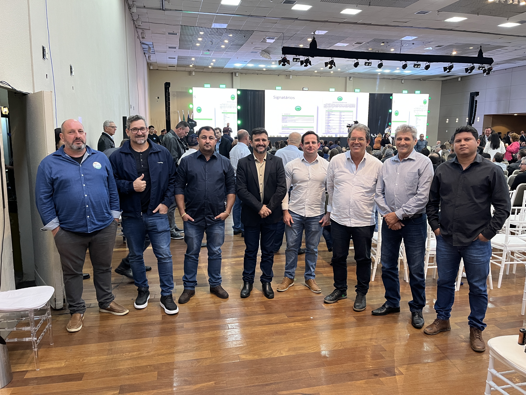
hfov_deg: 67.3
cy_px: 198
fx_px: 395
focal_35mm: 26
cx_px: 263
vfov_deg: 53.1
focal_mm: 5.1
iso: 320
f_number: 1.6
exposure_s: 1/60
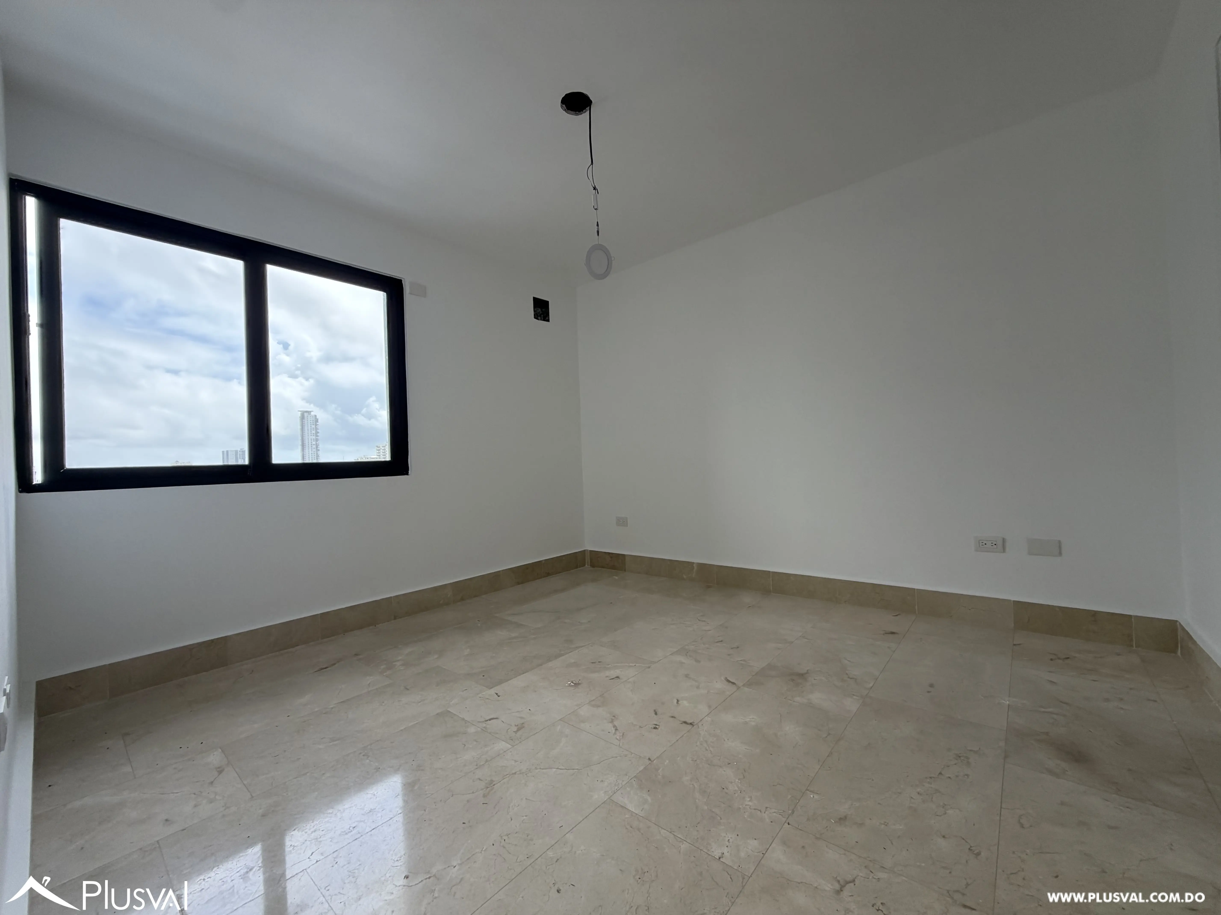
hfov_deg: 102.1
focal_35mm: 14
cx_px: 610
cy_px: 458
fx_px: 494
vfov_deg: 85.7
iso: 64
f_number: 2.2
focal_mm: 2.22
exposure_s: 1/121
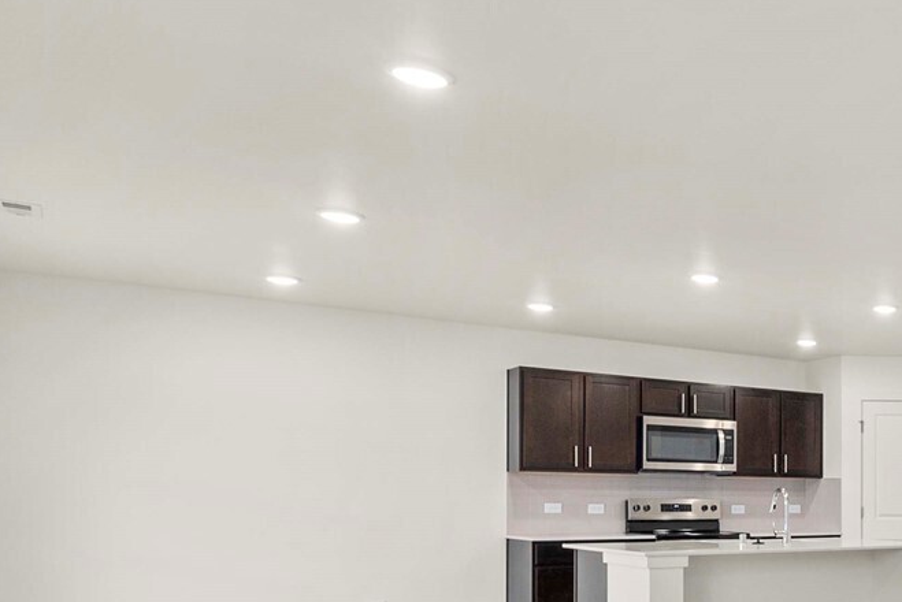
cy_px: 580
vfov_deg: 34.1
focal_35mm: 36
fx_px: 902
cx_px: 1089
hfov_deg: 38.7
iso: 200
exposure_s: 1/60
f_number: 7.1
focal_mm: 14
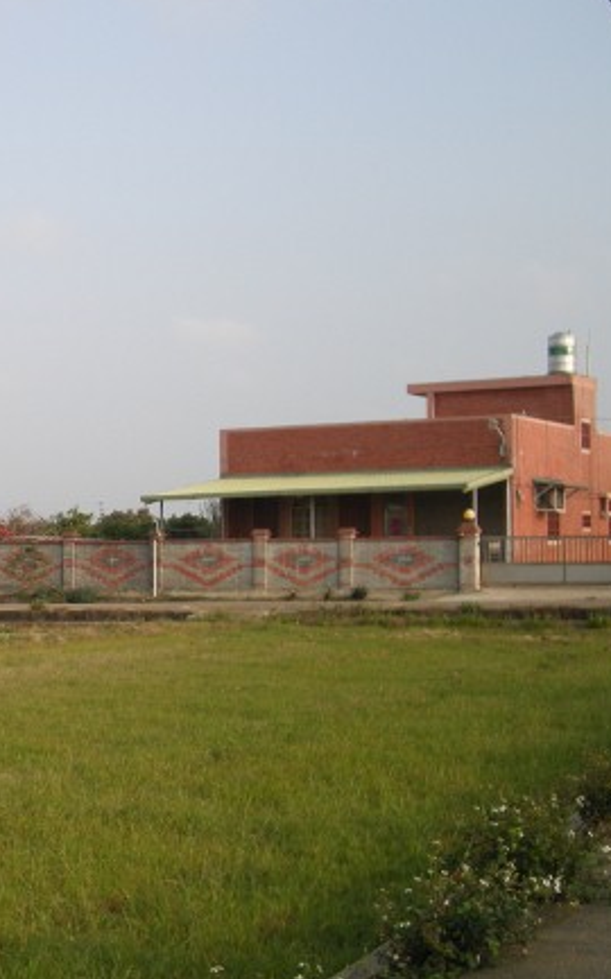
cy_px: 527
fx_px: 1548
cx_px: -45
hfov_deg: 21.3
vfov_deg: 35.1
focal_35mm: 58
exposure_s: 1/475
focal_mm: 7.9
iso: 64
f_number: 2.8
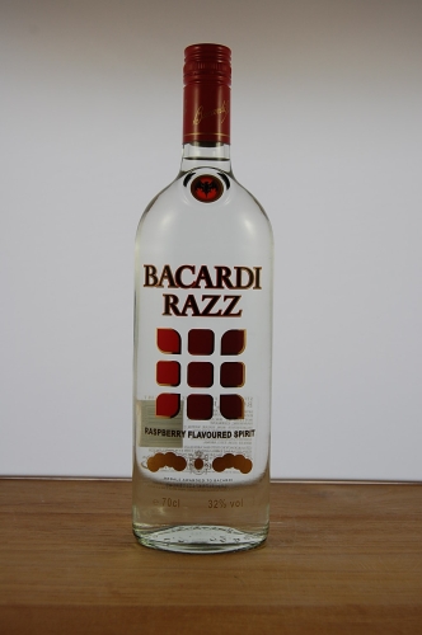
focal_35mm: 46
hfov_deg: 28.9
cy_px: 318
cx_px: 211
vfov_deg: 42.4
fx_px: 820
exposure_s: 1/160
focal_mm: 31
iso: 200
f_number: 6.3
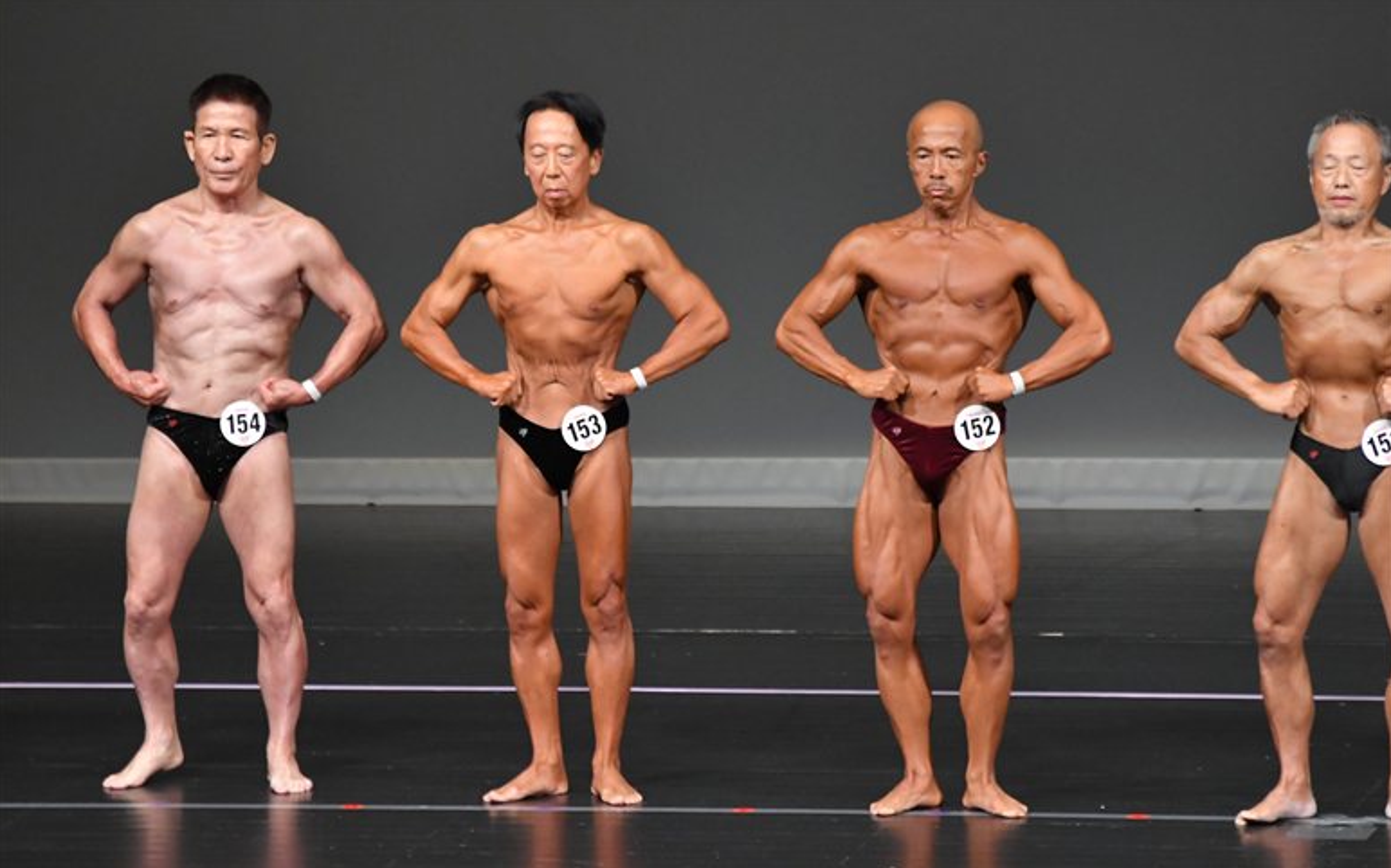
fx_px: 13378
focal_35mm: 353
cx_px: 696
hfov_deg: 6.0
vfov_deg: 3.7
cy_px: 459
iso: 4000
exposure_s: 1/400
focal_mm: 230
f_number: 5.6
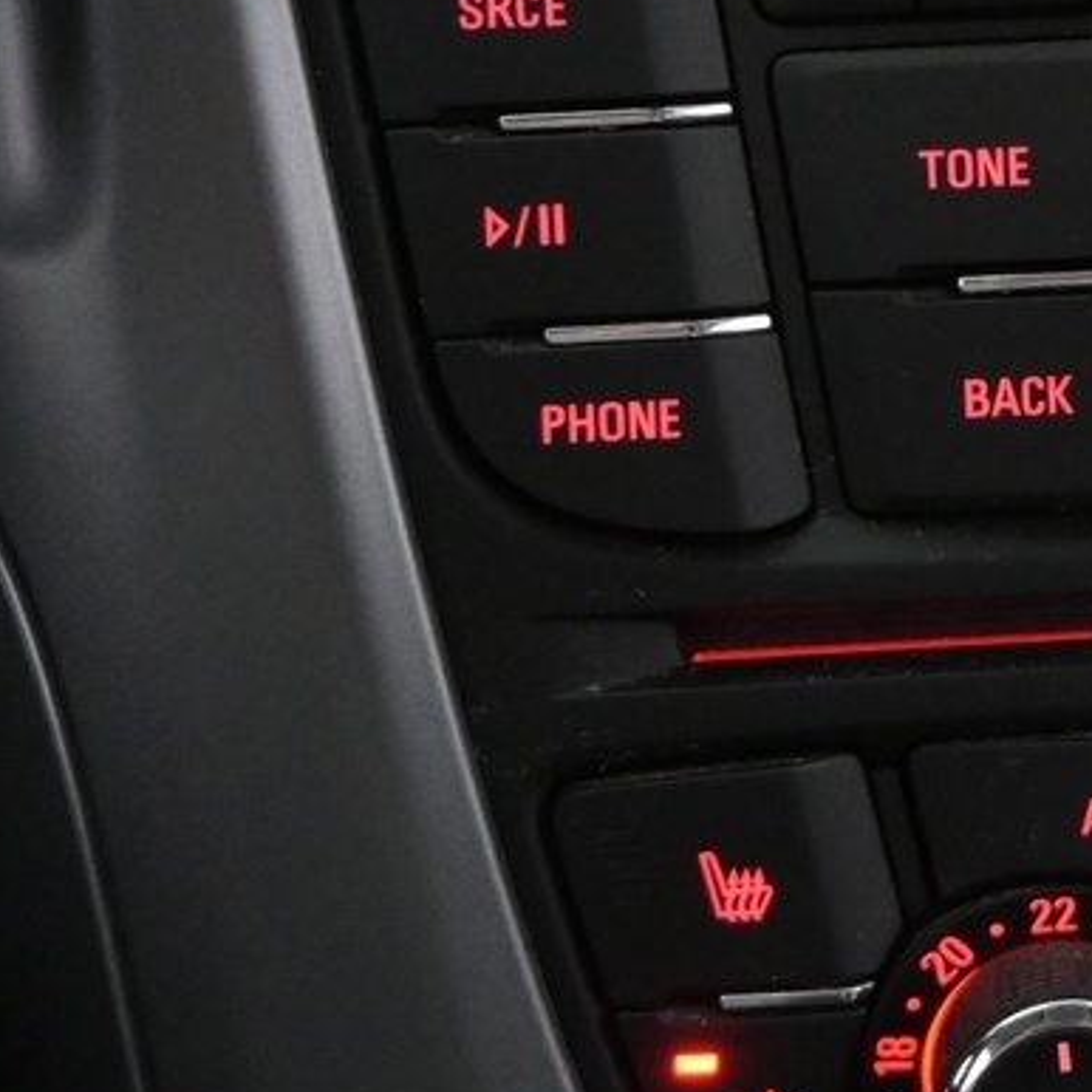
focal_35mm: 107
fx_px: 3819
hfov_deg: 15.5
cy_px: 215
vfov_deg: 16.2
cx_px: 1406
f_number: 3.8
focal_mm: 20
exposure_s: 1/50
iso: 2500
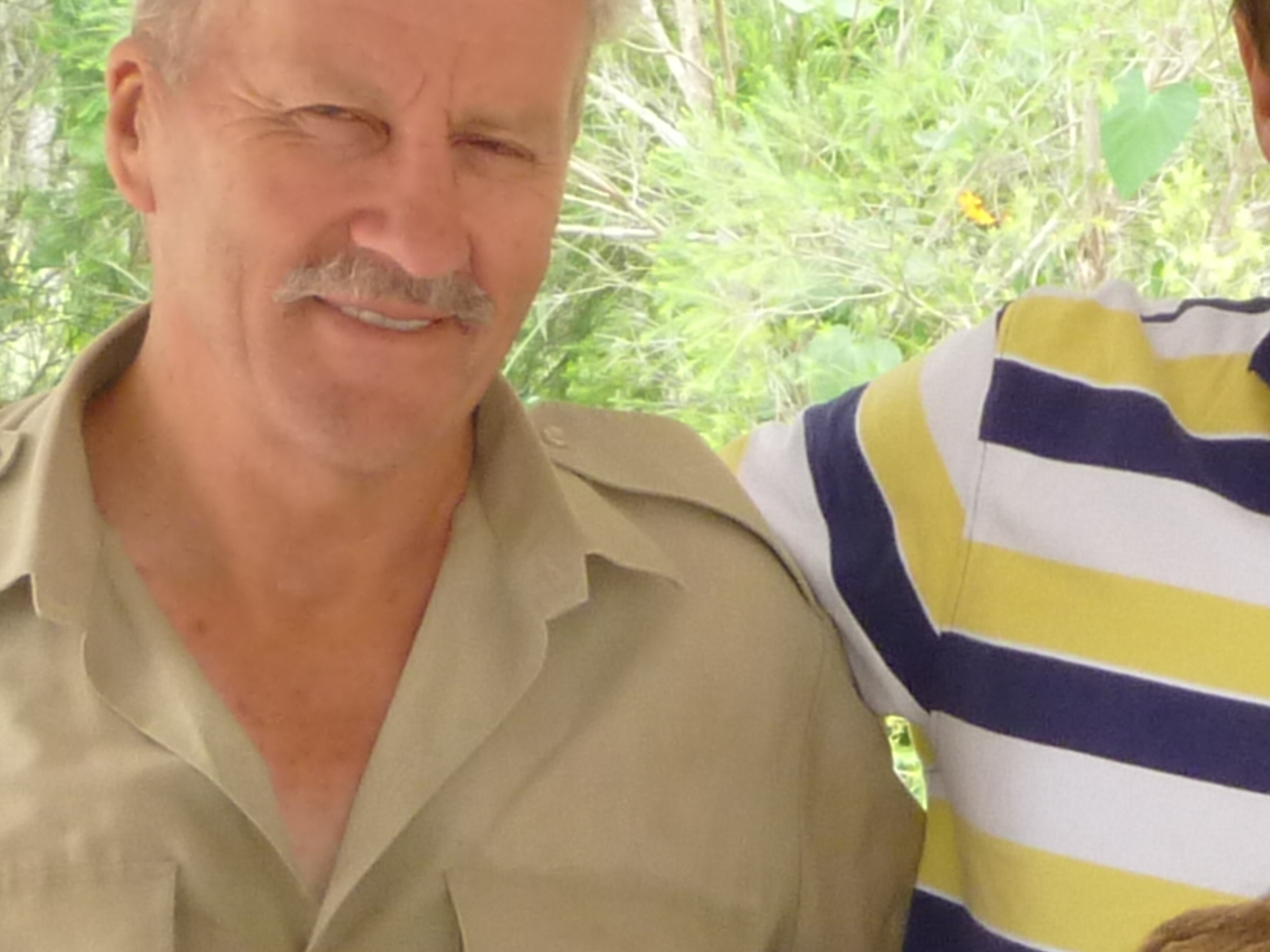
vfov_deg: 7.0
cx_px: 1317
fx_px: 7703
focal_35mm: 210
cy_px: 1395
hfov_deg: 9.4
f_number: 3.7
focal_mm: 7.7
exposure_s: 1/40
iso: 160
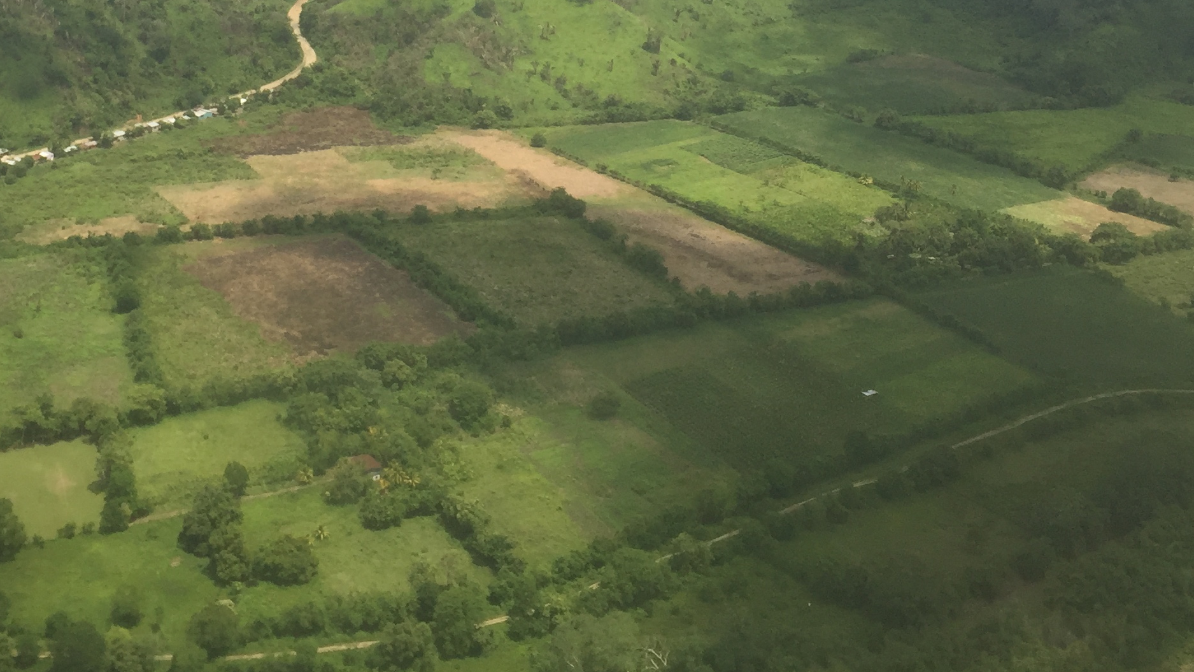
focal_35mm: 55
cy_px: -78
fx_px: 1741
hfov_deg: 37.4
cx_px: 393
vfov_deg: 20.7
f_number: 2.2
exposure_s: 1/1068
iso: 32
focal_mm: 4.15
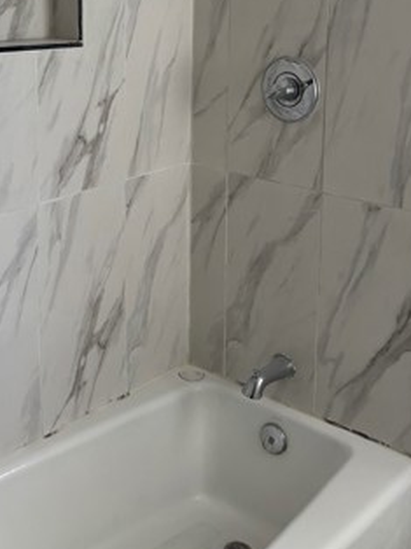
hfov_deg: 27.4
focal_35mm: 53
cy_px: 100
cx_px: 154
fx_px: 840
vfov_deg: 34.9
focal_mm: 5.96
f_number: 1.6
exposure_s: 1/121
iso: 100
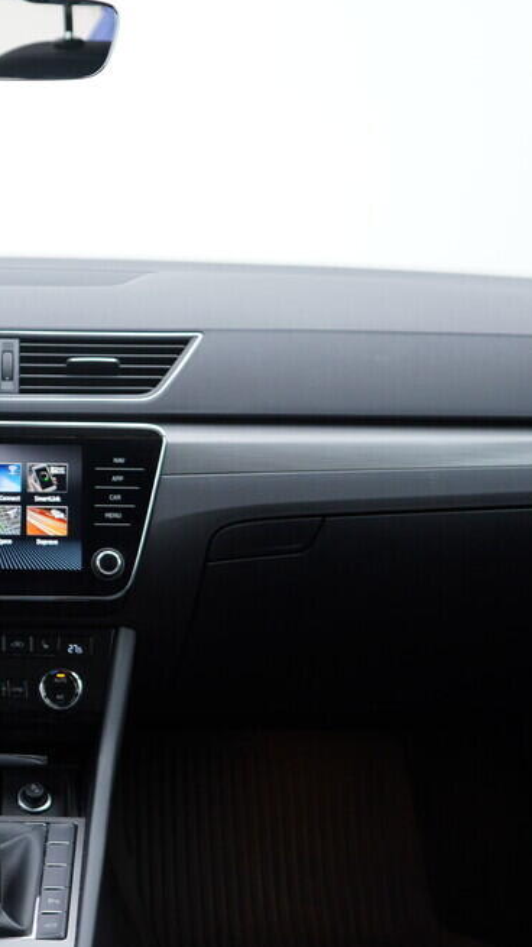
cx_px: -49
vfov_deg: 35.5
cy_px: 466
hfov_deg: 19.5
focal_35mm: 59
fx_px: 1481
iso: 125
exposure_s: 1/40
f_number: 2.8
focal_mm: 24
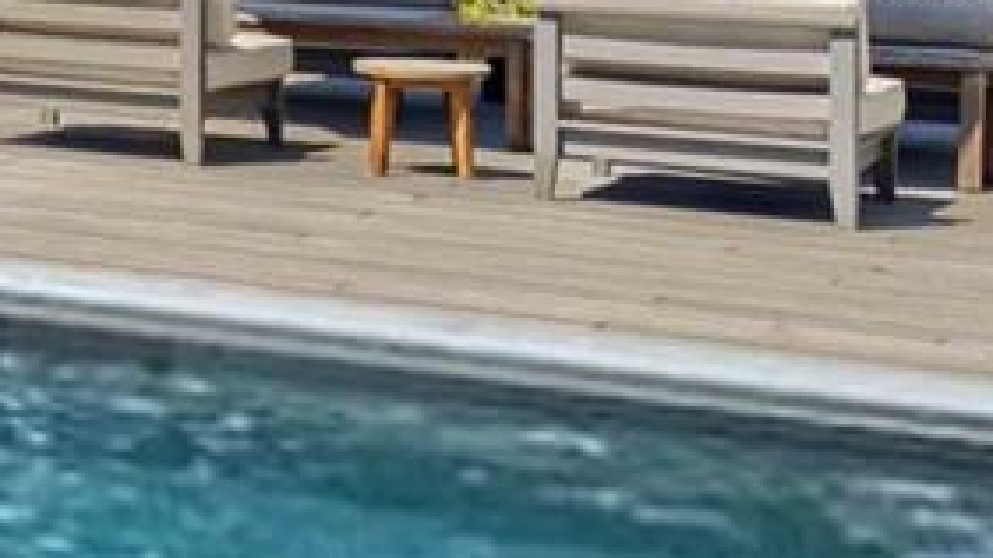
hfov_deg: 14.1
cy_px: -154
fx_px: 2817
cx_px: -1368
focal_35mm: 107
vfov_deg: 11.1
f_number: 4
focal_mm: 14
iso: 50
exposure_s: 1/100
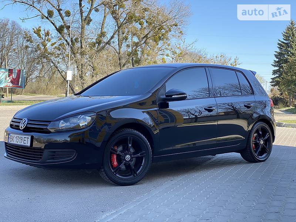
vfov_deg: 28.0
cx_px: 148
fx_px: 445
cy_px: 111
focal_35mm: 52
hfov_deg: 36.8
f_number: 2
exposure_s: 1/194
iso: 20
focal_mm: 6
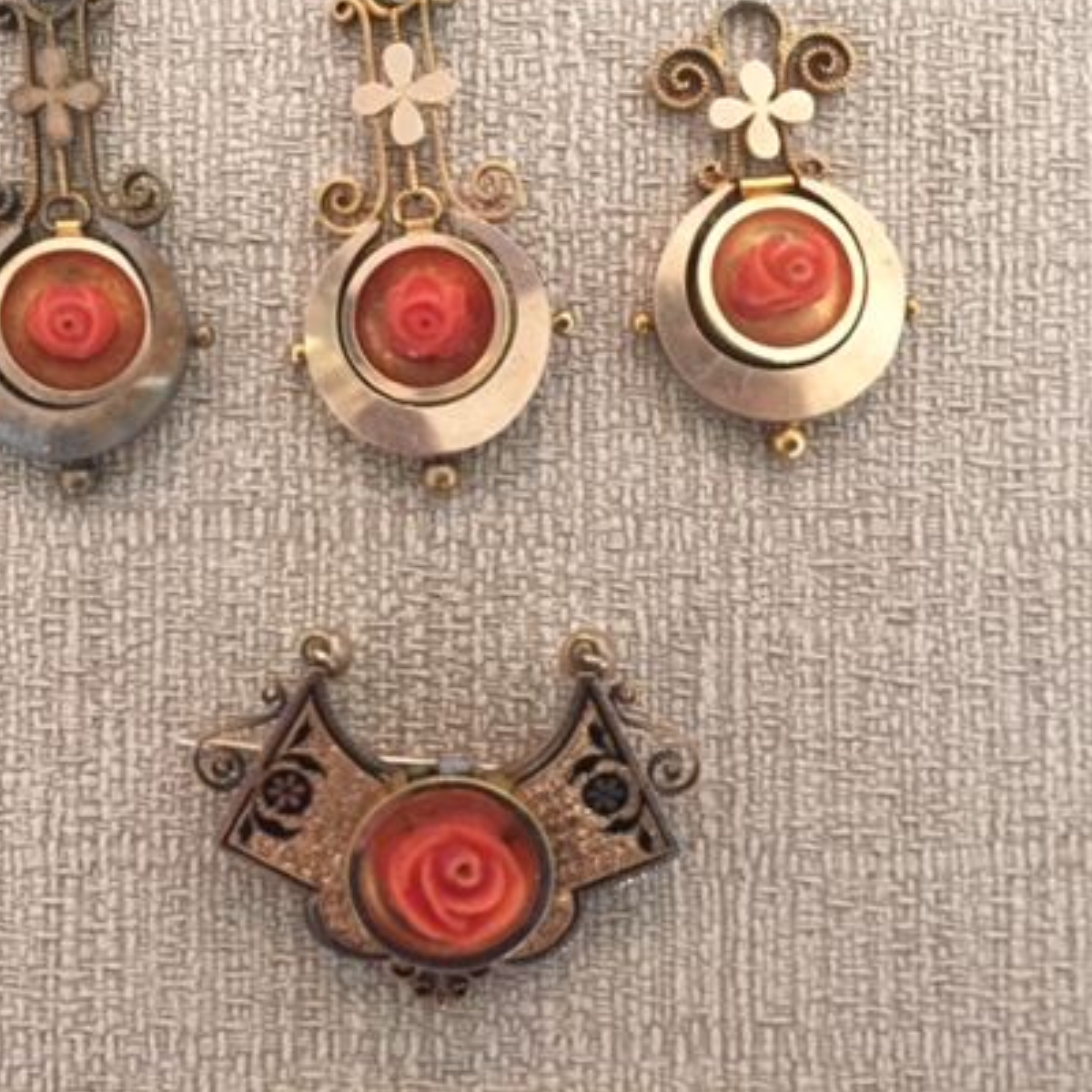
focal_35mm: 41
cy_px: 442
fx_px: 1463
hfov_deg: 40.6
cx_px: 396
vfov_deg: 40.8
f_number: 2.2
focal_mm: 4.15
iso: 200
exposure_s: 1/30
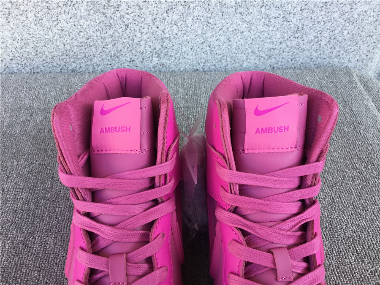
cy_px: 142
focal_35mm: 31
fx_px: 340
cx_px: 190
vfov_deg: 45.4
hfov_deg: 58.4
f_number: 2.4
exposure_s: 1/100
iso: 25
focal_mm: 3.3
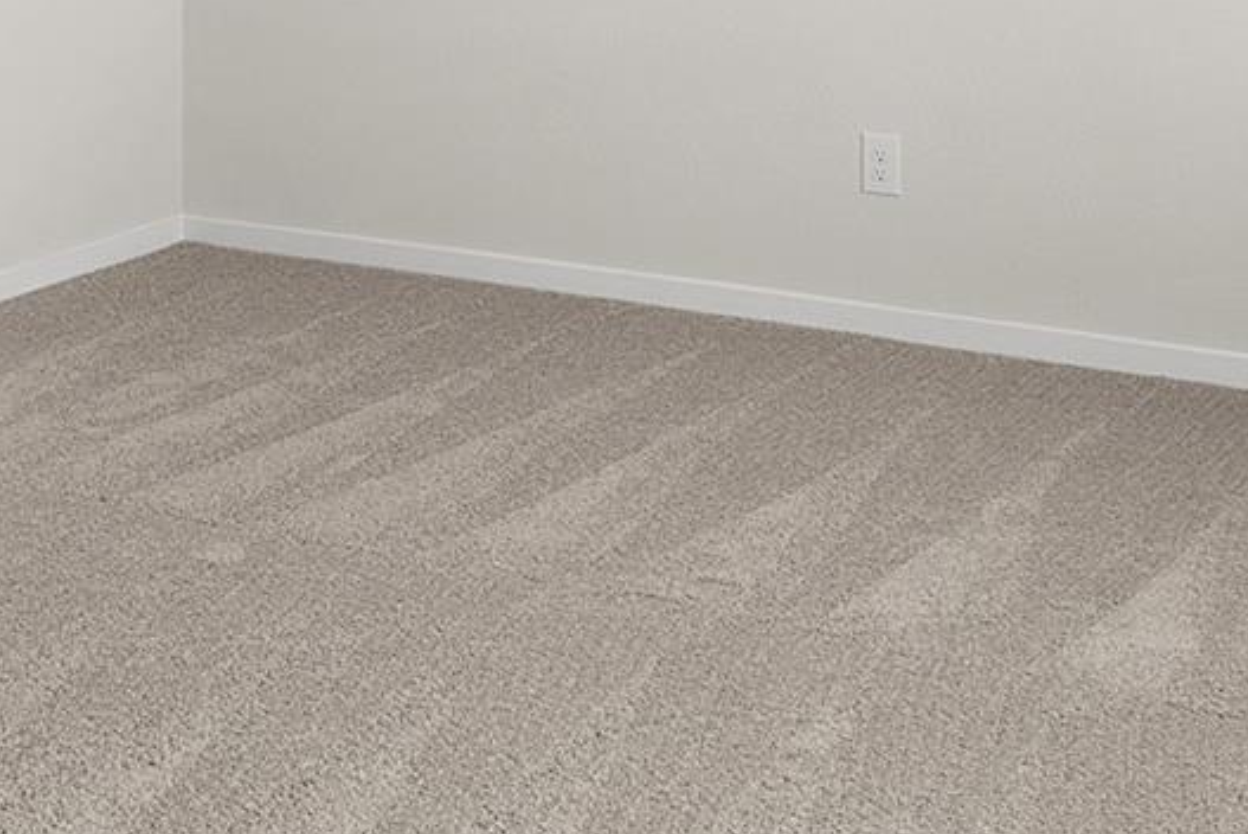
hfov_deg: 30.0
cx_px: 303
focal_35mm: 66
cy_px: -326
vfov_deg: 18.8
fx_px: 2289
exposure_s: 1/5
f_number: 9
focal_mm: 17
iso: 100
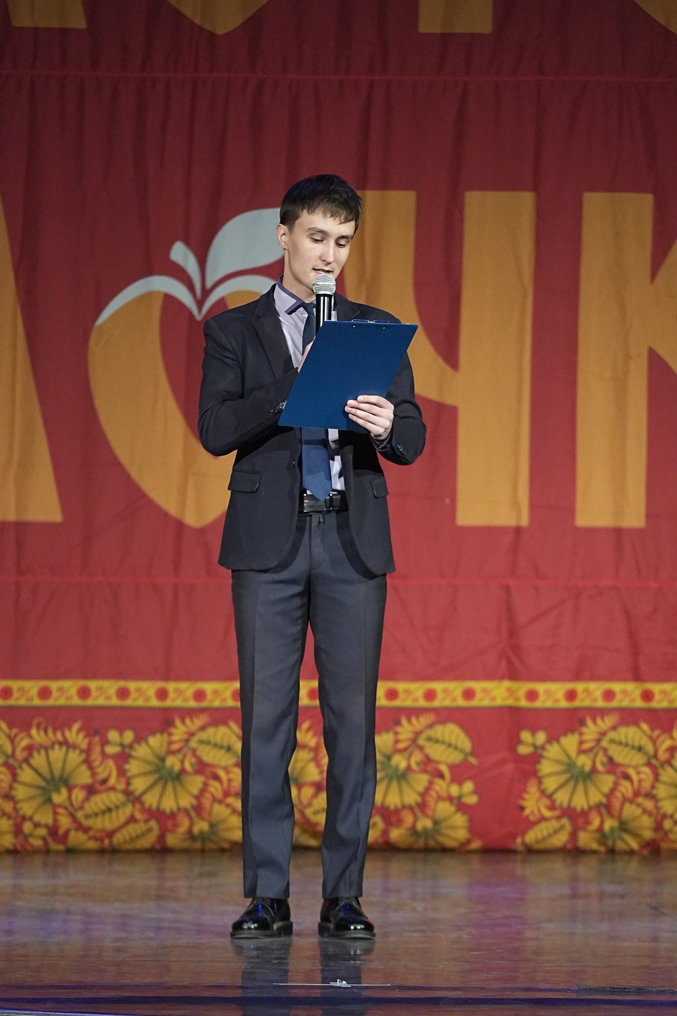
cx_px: 338
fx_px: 6882
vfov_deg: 8.4
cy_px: 508
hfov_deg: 5.6
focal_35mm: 244
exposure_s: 1/400
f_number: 4
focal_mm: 163
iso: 5000
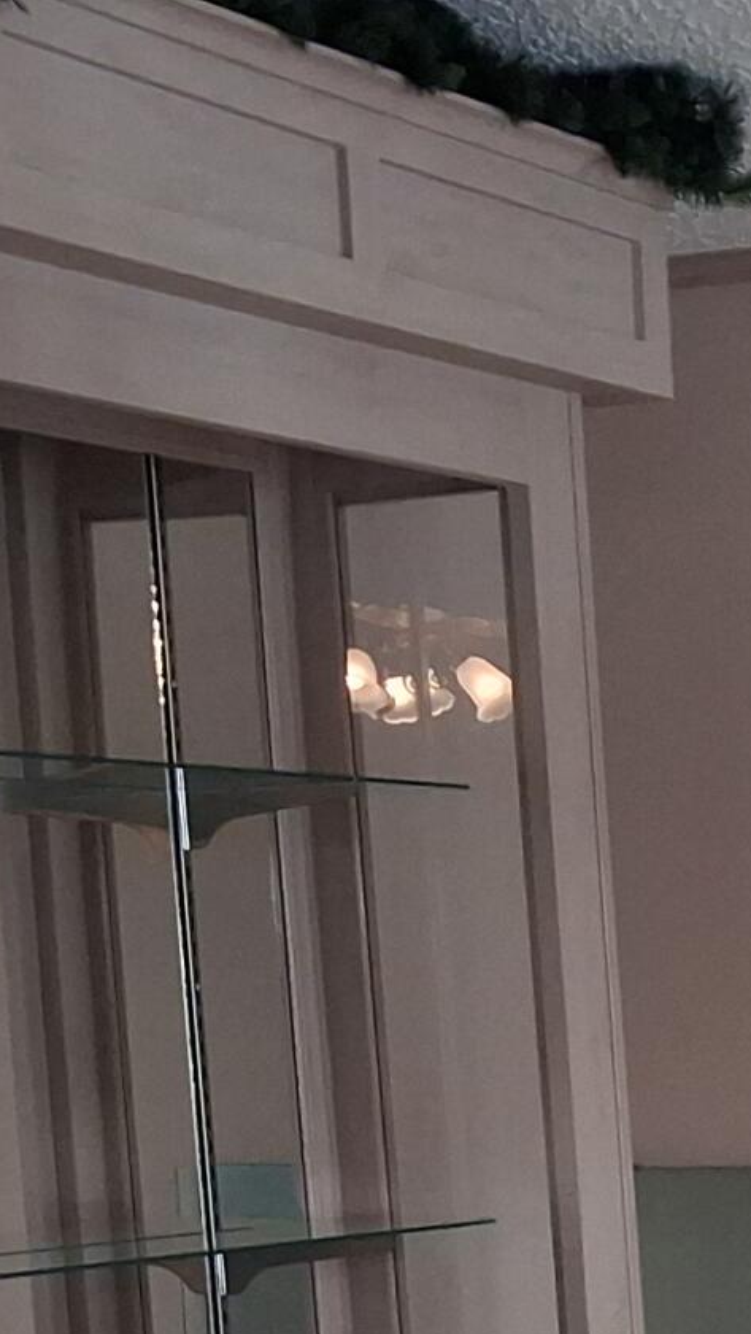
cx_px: 1353
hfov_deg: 10.8
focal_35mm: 105
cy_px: 1682
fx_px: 3714
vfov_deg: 19.0
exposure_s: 1/100
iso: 320
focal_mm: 4
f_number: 1.8
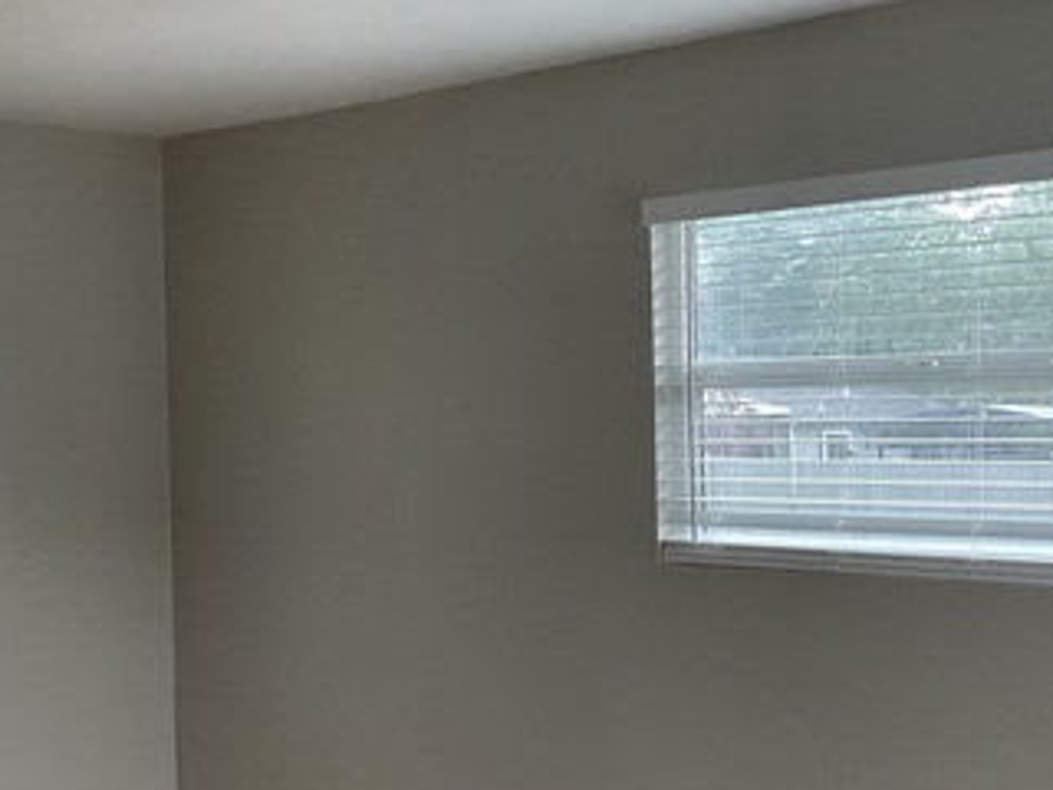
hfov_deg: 32.3
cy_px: 418
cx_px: 207
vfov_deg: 25.2
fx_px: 1764
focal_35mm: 58
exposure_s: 1/60
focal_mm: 3
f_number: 1.8
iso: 50
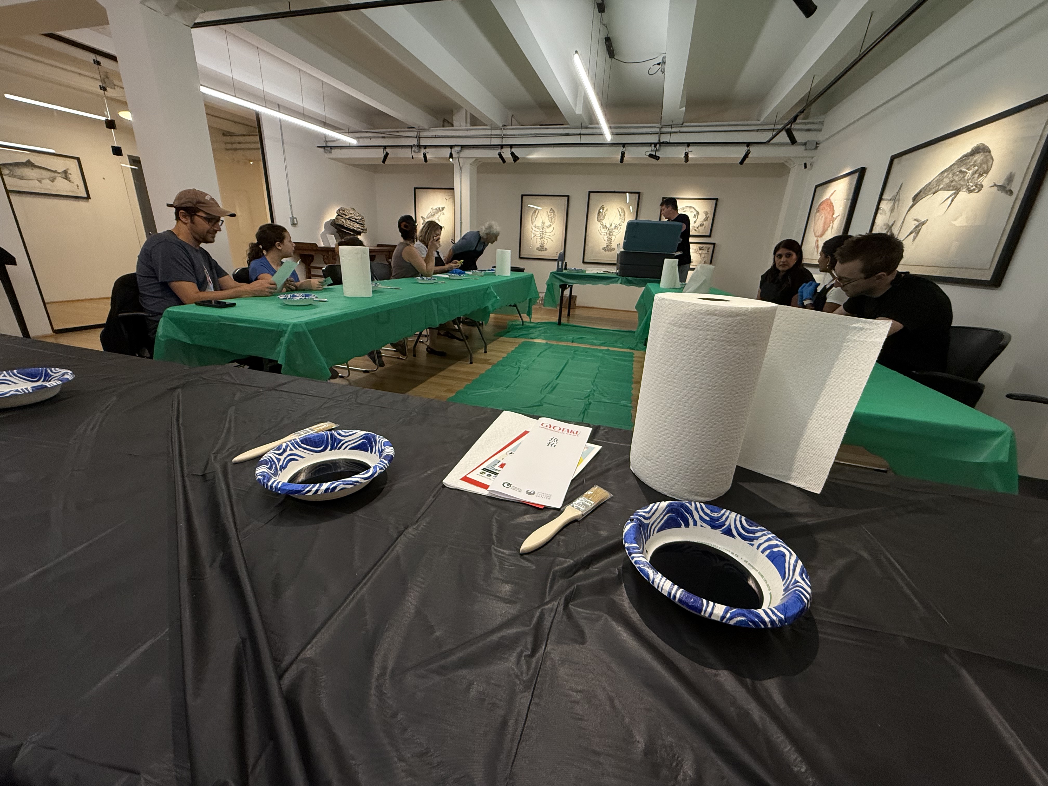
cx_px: 524
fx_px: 424
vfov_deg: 85.7
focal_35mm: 14
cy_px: 393
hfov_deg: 102.1
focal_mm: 2.22
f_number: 2.2
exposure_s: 1/120
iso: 250
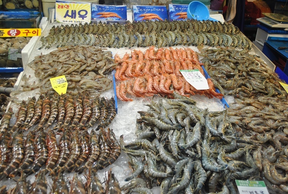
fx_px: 289
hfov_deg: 53.0
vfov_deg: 37.1
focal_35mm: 36
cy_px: 97
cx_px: 144
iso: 200
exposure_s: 1/40
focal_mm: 24
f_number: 4
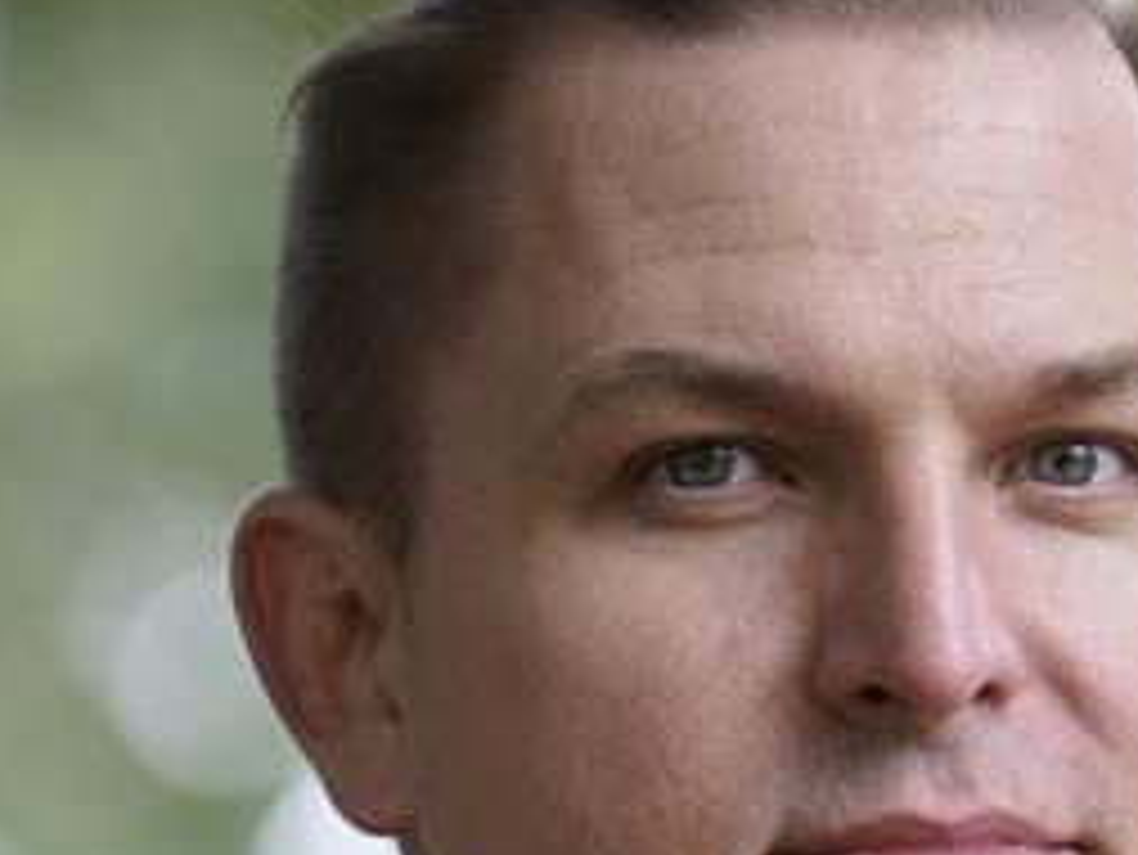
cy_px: 736
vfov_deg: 4.0
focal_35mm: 373
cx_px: 364
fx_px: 12268
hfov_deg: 5.3
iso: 640
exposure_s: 1/200
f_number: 3.5
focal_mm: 151
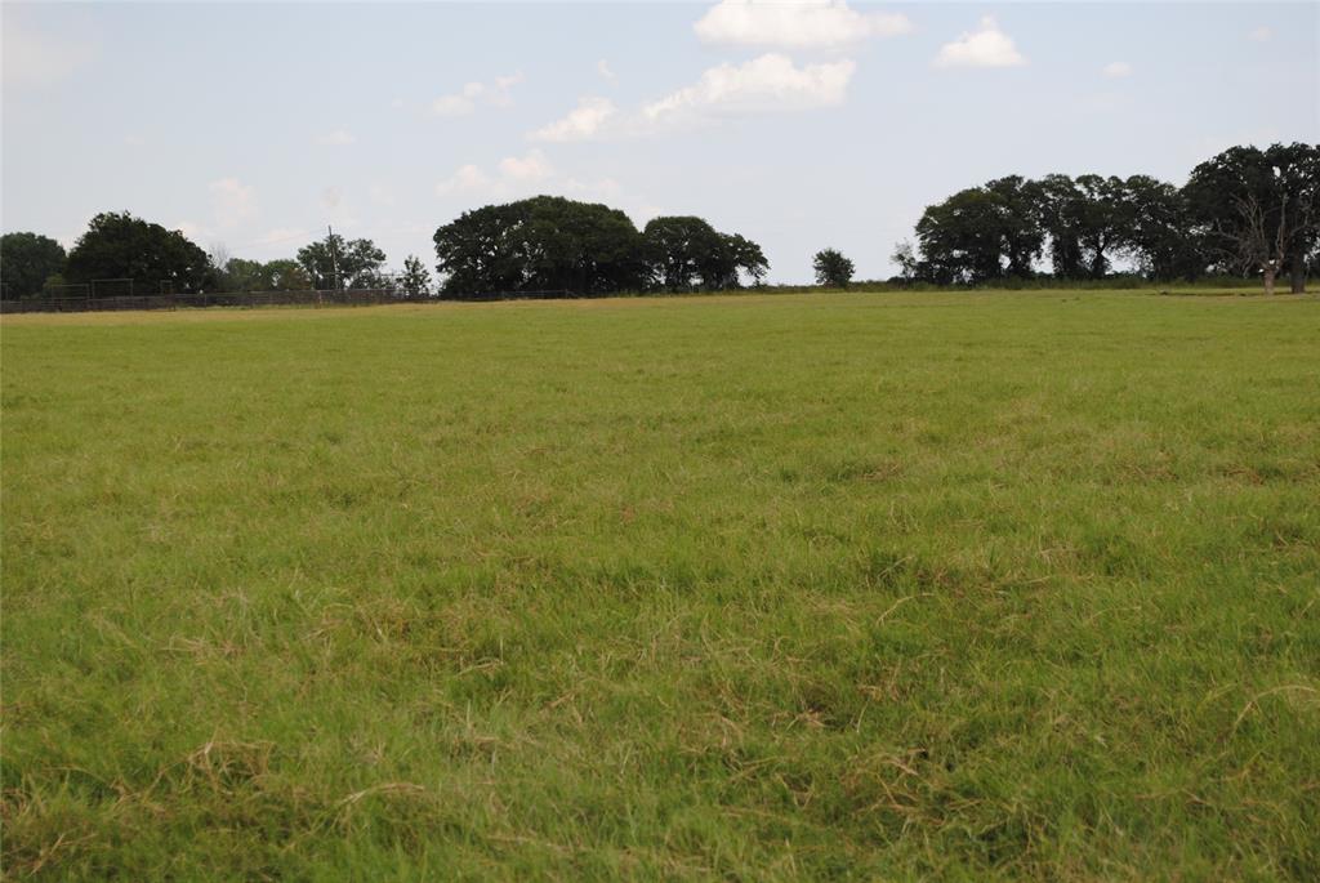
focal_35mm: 82
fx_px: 3028
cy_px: 442
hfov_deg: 24.6
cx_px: 660
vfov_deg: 16.6
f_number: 8
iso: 100
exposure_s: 1/250
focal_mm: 55
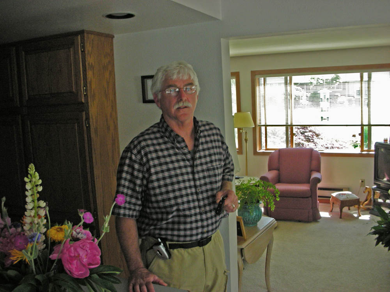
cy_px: 146
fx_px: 394
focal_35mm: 35
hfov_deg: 52.6
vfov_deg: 40.7
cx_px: 195
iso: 200
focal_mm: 5.8
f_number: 3
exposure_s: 1/144
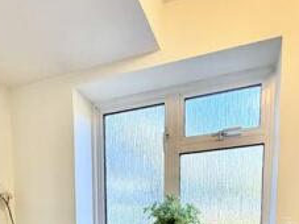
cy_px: 276
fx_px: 311
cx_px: 117
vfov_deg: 32.1
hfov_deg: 51.0
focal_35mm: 36
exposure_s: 1/121
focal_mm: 2.22
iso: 200
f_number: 2.2
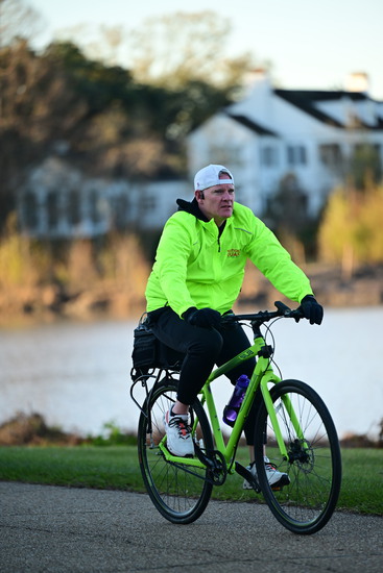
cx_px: 192
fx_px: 3189
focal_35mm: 200
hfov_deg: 6.9
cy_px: 286
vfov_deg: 10.3
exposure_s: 1/2000
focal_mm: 200
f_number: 2.8
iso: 900
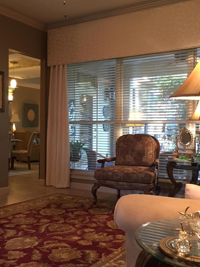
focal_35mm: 42
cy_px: 131
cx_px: 75
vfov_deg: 44.8
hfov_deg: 34.2
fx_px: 323
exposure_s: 1/30
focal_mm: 4.15
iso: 125
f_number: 2.2
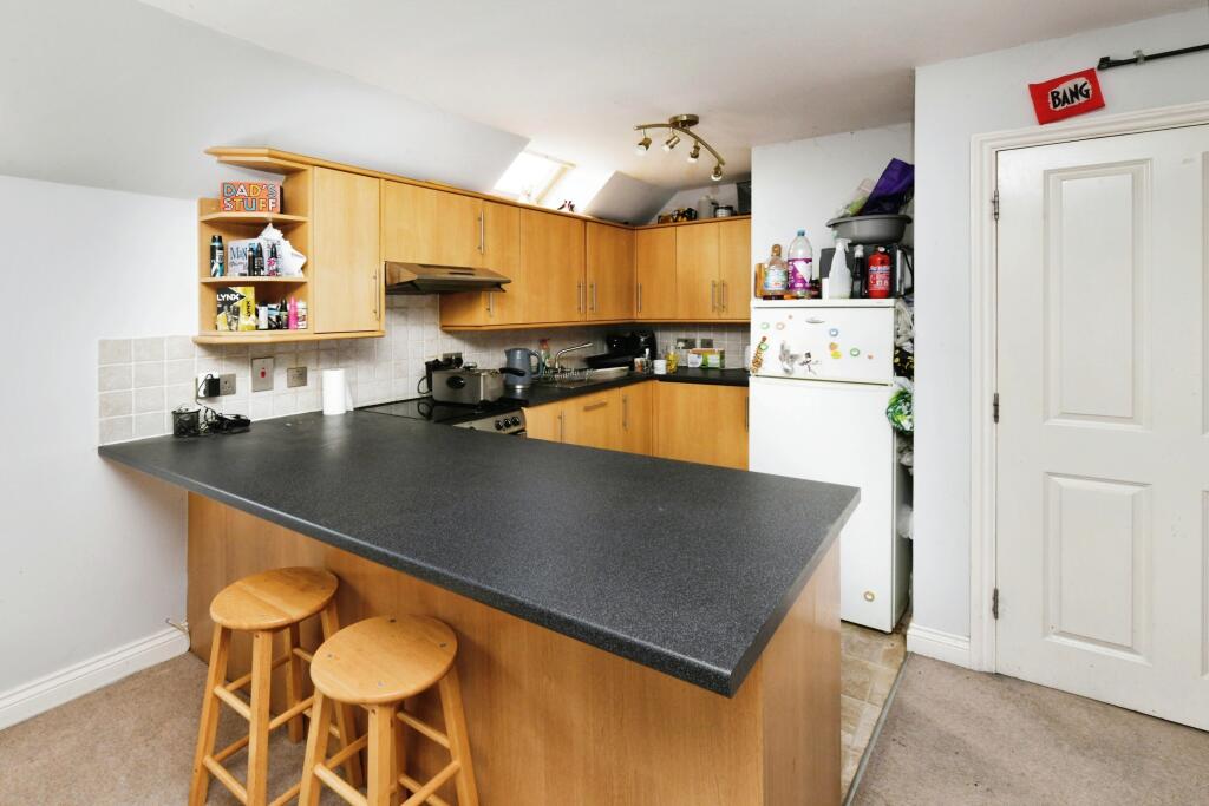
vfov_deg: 77.3
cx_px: 604
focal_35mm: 15
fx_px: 504
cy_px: 403
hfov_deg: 100.4
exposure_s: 1/60
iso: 640
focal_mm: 15
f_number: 16
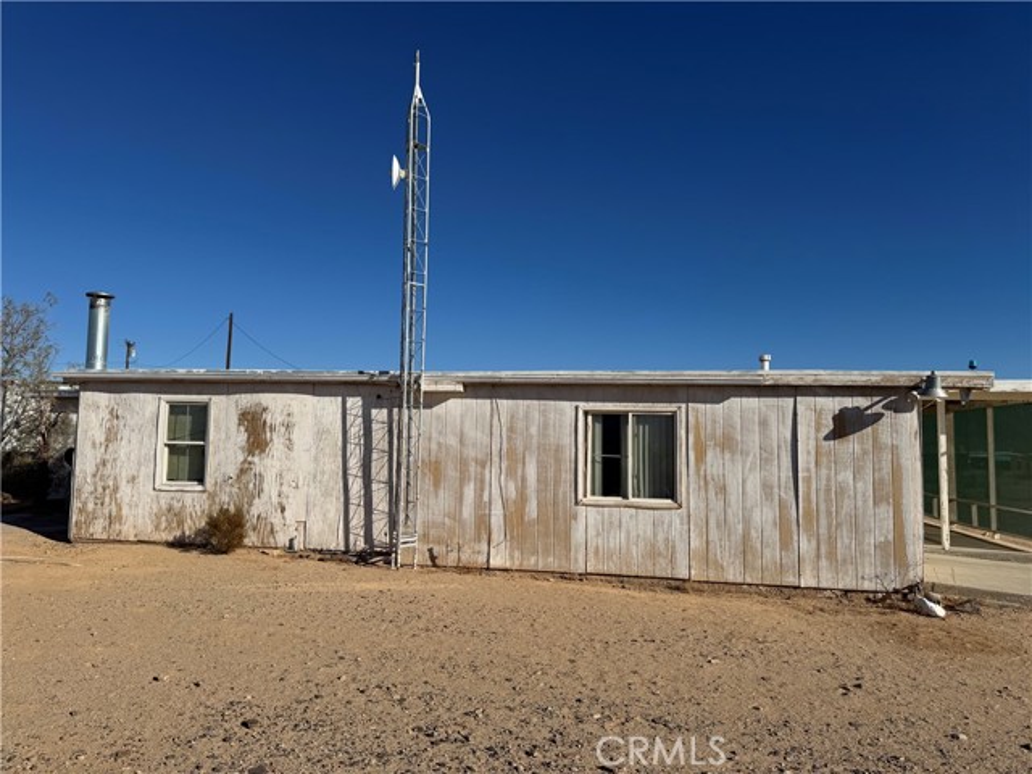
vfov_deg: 56.8
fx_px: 716
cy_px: 387
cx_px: 516
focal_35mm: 24
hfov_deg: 71.6
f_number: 1.78
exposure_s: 1/12346
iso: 80
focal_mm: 6.76
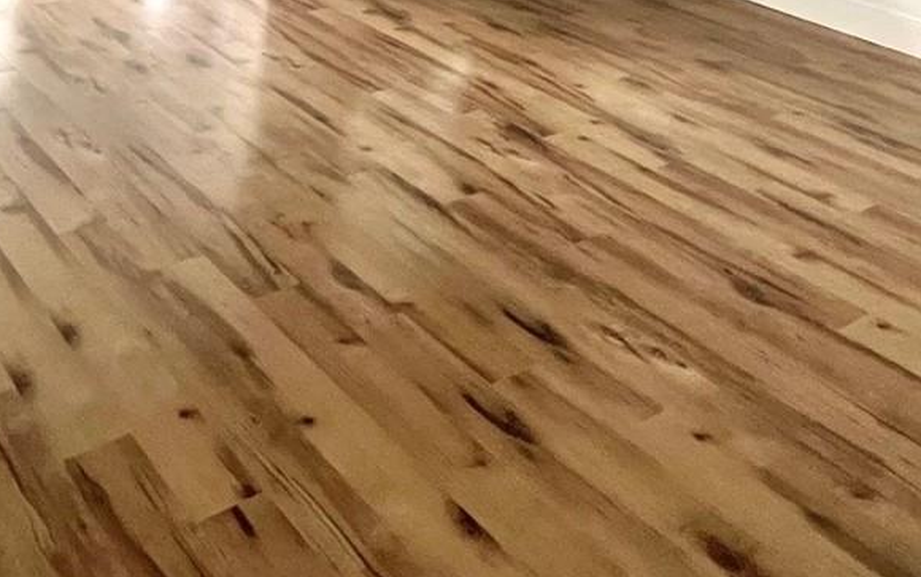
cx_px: 211
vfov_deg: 29.5
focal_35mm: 38
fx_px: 954
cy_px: -94
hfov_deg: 49.1
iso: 800
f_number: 1.8
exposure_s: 1/60
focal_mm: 1.57
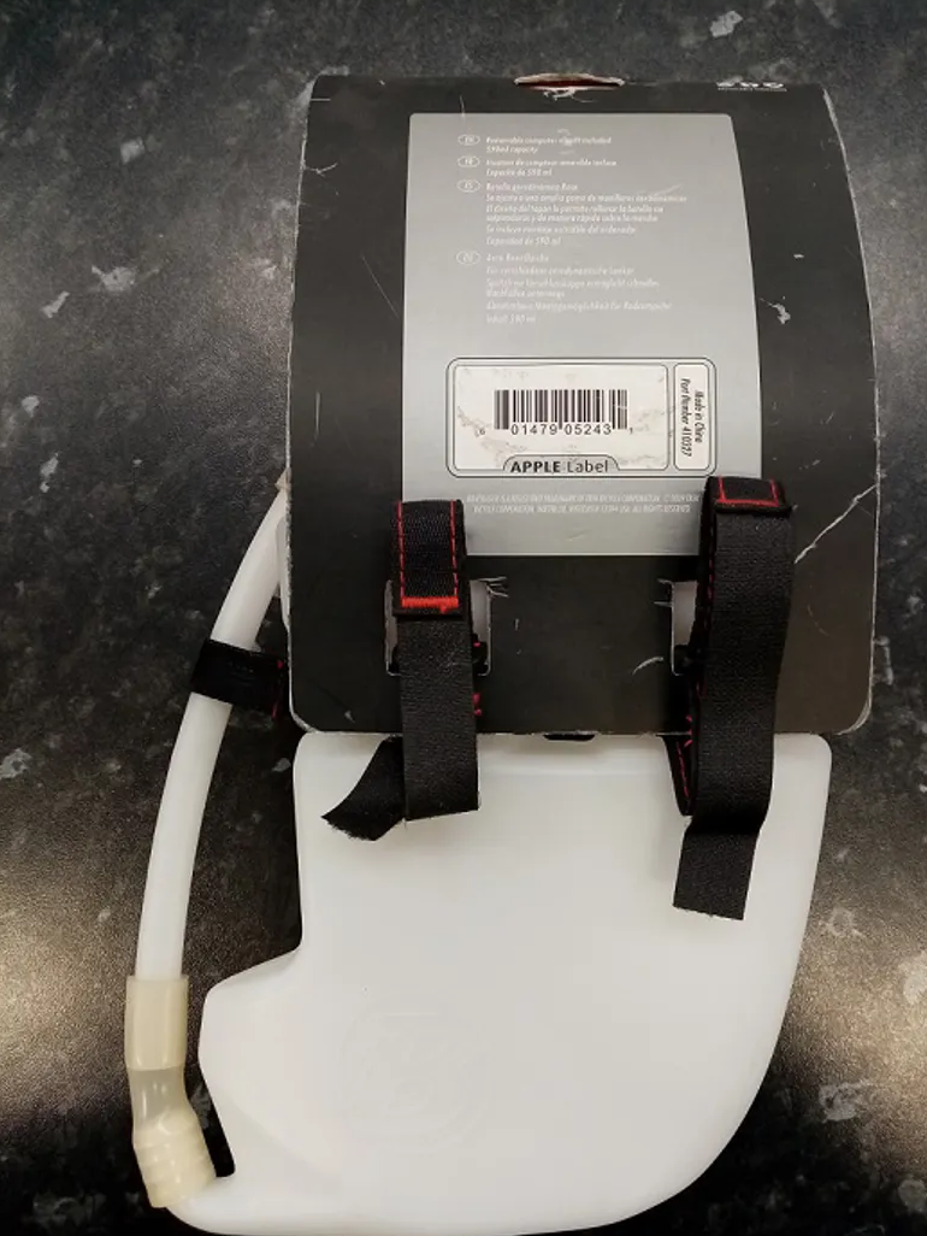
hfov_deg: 51.4
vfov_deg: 65.3
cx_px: 477
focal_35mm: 27
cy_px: 623
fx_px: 964
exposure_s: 1/33.3
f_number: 1.8
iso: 152
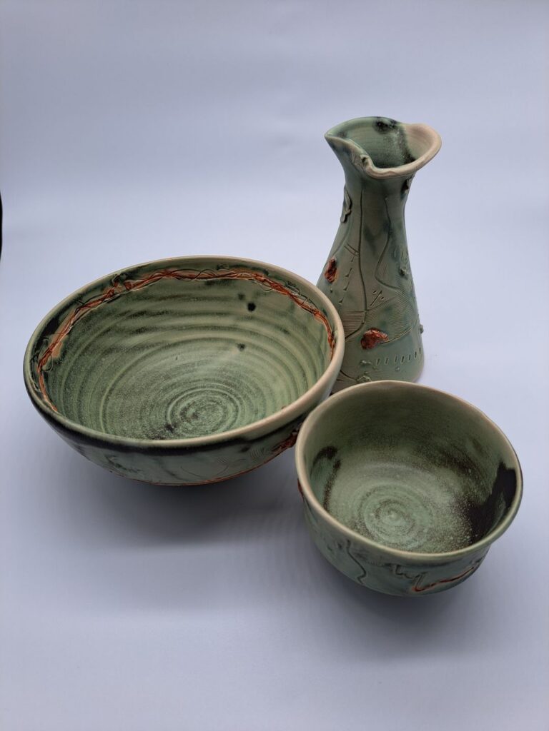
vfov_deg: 71.6
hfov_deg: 56.8
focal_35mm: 24
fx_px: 508
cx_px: 274
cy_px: 366
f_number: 1.8
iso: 50
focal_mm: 5.23
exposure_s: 1/177
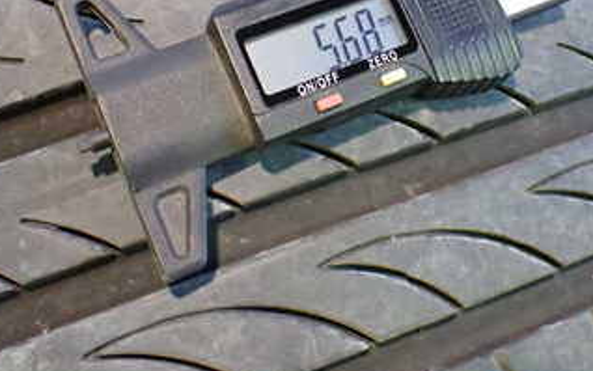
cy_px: 43
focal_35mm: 60
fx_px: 970
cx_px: 382
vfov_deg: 21.2
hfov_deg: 33.8
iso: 800
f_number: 2.3
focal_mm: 5.4
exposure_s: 1/50
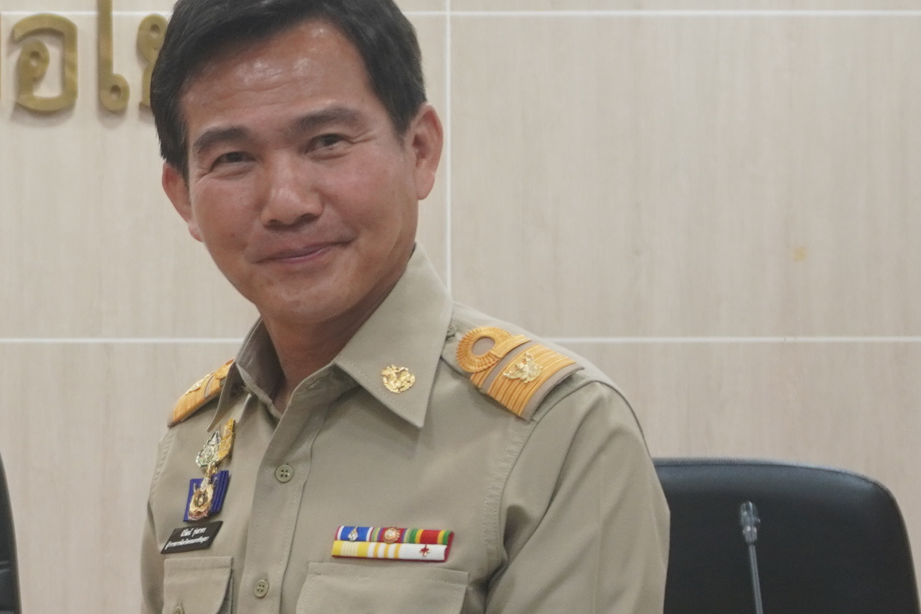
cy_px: 384
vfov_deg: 10.7
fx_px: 3274
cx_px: -137
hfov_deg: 15.5
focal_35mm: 128
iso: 320
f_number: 4.5
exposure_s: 1/40
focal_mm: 24
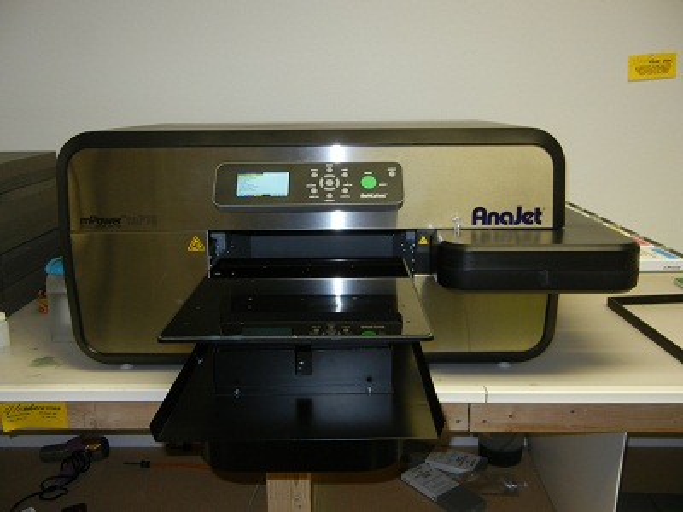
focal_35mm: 34
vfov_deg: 41.8
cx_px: 342
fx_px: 671
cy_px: 256
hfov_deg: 54.0
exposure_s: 1/30
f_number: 3.6
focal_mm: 6.2
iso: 200
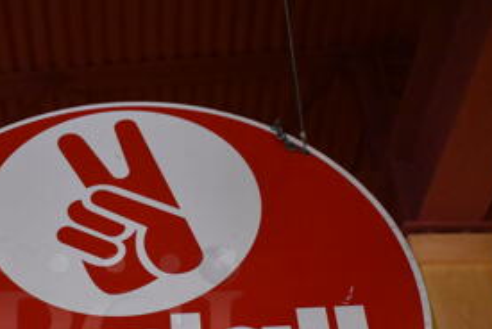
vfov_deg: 21.8
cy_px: 336
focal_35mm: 60
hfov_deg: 32.6
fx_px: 821
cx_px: 115
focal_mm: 18
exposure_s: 1/125
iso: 4500
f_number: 3.5
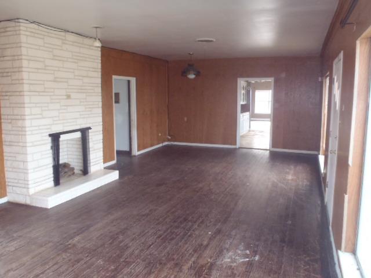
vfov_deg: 49.7
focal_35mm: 28
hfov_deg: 63.4
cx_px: 186
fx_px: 300
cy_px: 139
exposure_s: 1/30
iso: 320
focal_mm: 5
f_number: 3.9
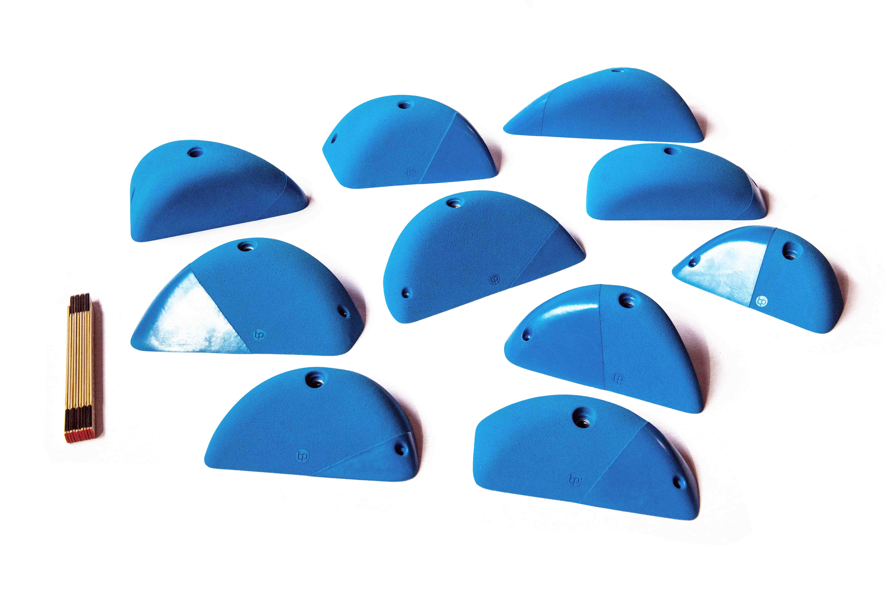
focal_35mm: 44
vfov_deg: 30.5
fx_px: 1082
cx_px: 442
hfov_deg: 44.5
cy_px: 296
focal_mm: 44
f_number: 10
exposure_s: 1/160
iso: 1250
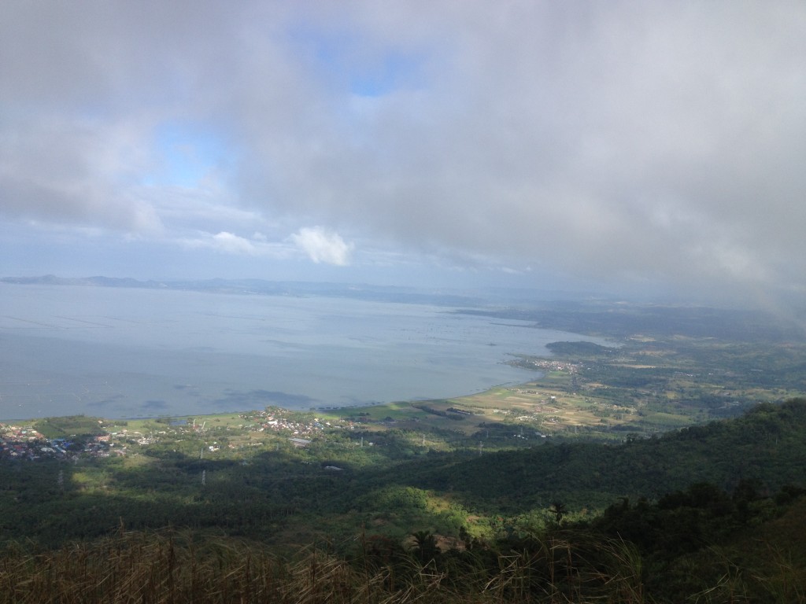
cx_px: 403
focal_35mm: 35
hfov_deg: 52.6
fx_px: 815
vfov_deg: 40.7
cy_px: 302
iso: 50
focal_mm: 4.28
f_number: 2.4
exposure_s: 1/1783
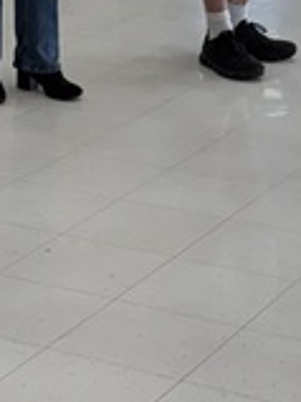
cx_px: 114
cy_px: -157
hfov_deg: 9.6
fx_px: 1799
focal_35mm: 155
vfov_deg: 12.3
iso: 125
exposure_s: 1/208
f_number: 1.78
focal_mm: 6.76
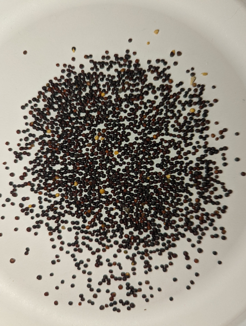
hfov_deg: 56.9
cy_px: 163
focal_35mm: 24
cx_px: 123
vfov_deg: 71.5
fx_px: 227
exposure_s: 1/146
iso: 44
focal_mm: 6.81
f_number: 1.85
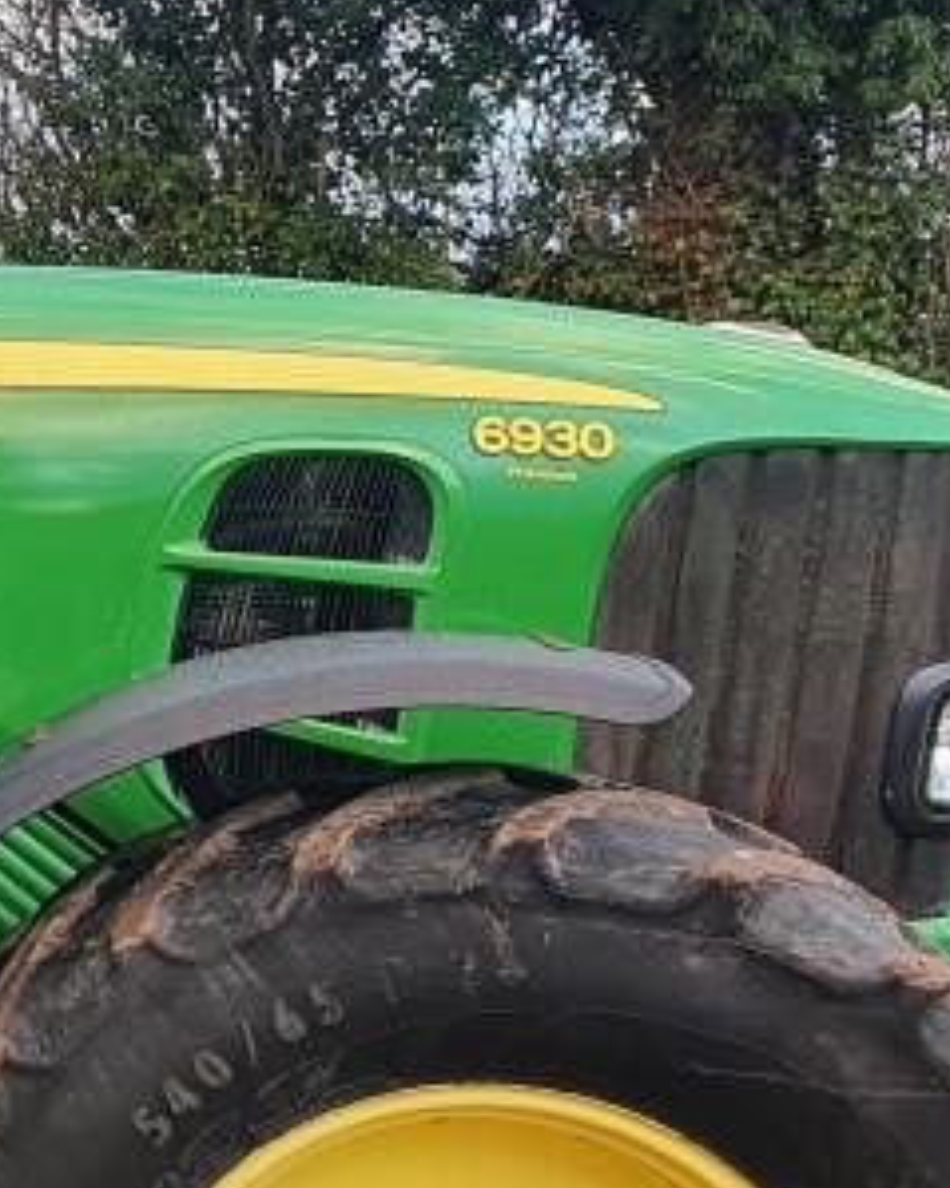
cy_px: 775
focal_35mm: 87
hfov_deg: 15.8
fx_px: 3059
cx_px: -600
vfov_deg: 21.9
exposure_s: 1/151
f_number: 2.4
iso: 50
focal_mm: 4.32
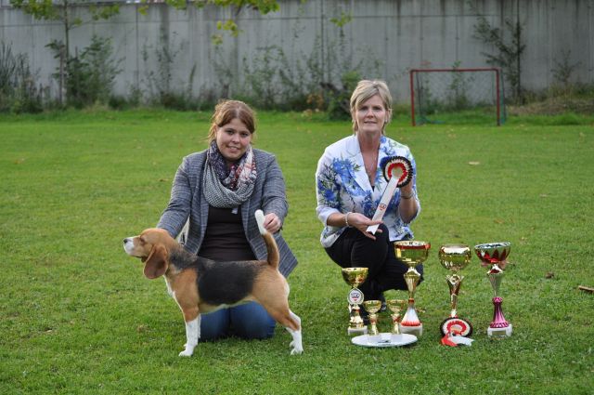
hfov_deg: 24.6
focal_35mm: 82
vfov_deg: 16.5
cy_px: 198
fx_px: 1360
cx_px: 297
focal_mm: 55
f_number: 4
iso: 400
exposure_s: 1/60
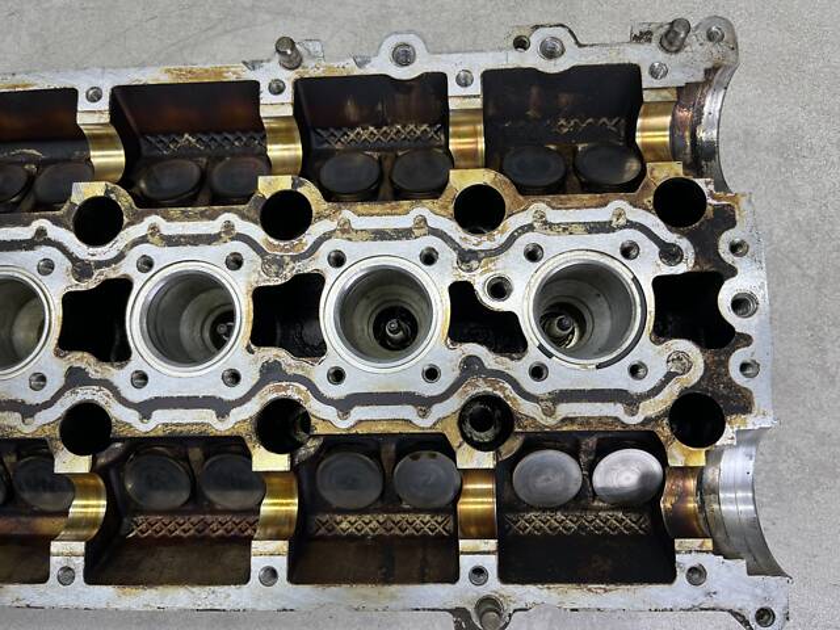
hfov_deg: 67.3
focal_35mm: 26
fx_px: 631
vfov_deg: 53.1
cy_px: 315
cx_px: 420
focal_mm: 5.1
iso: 40
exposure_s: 1/169
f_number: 1.6
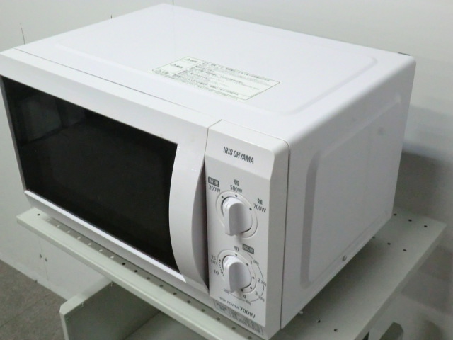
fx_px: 589
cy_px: 170
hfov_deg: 42.1
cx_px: 226
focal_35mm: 45
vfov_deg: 32.2
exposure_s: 1/60
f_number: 4.3
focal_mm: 8.2
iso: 640
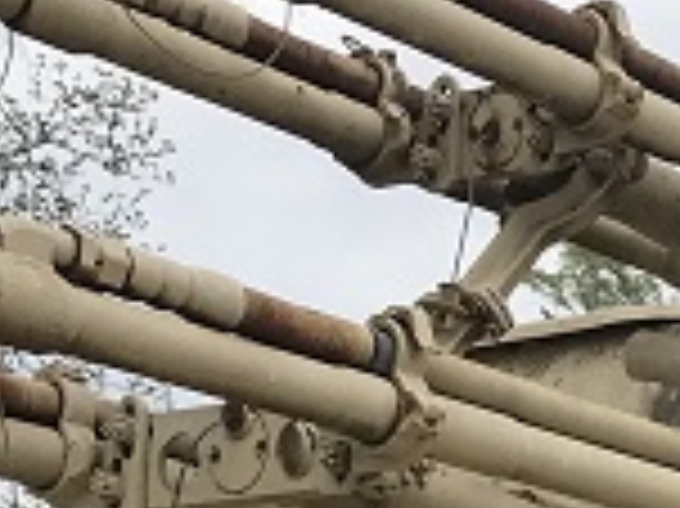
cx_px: 1155
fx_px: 2944
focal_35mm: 150
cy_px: 1198
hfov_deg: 12.3
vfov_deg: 9.0
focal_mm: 3.99
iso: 20
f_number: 1.8
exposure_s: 1/1244
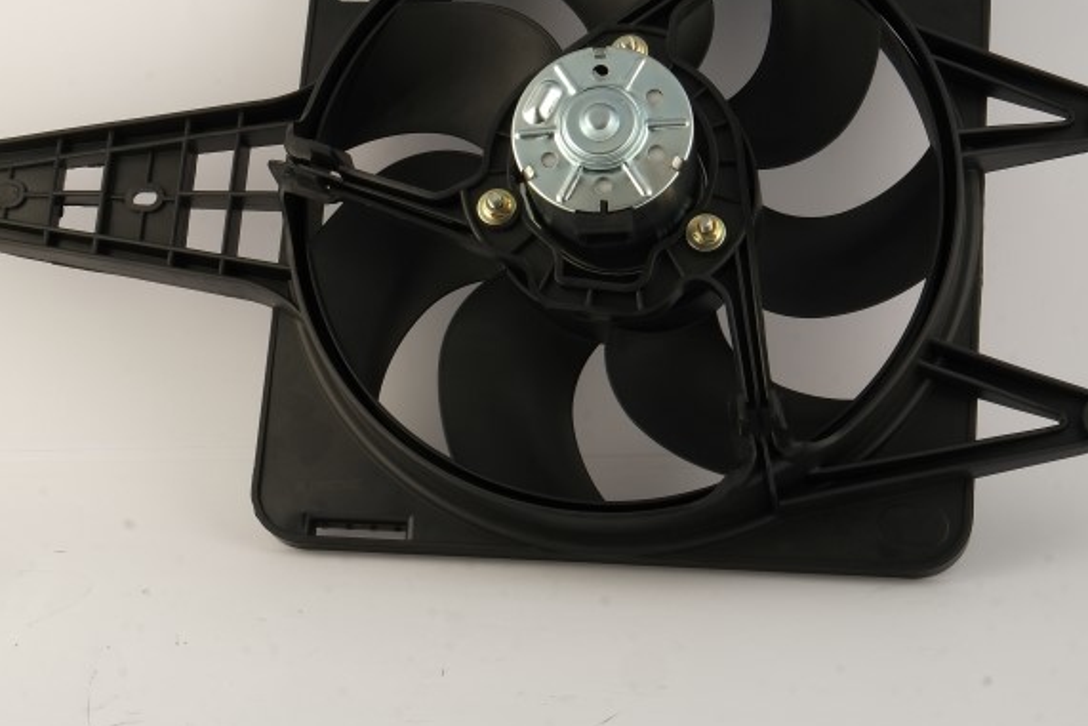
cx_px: 526
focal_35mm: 92
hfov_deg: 22.1
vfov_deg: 14.9
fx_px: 2781
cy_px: 280
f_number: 22
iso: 100
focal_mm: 48.4
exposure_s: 1/125
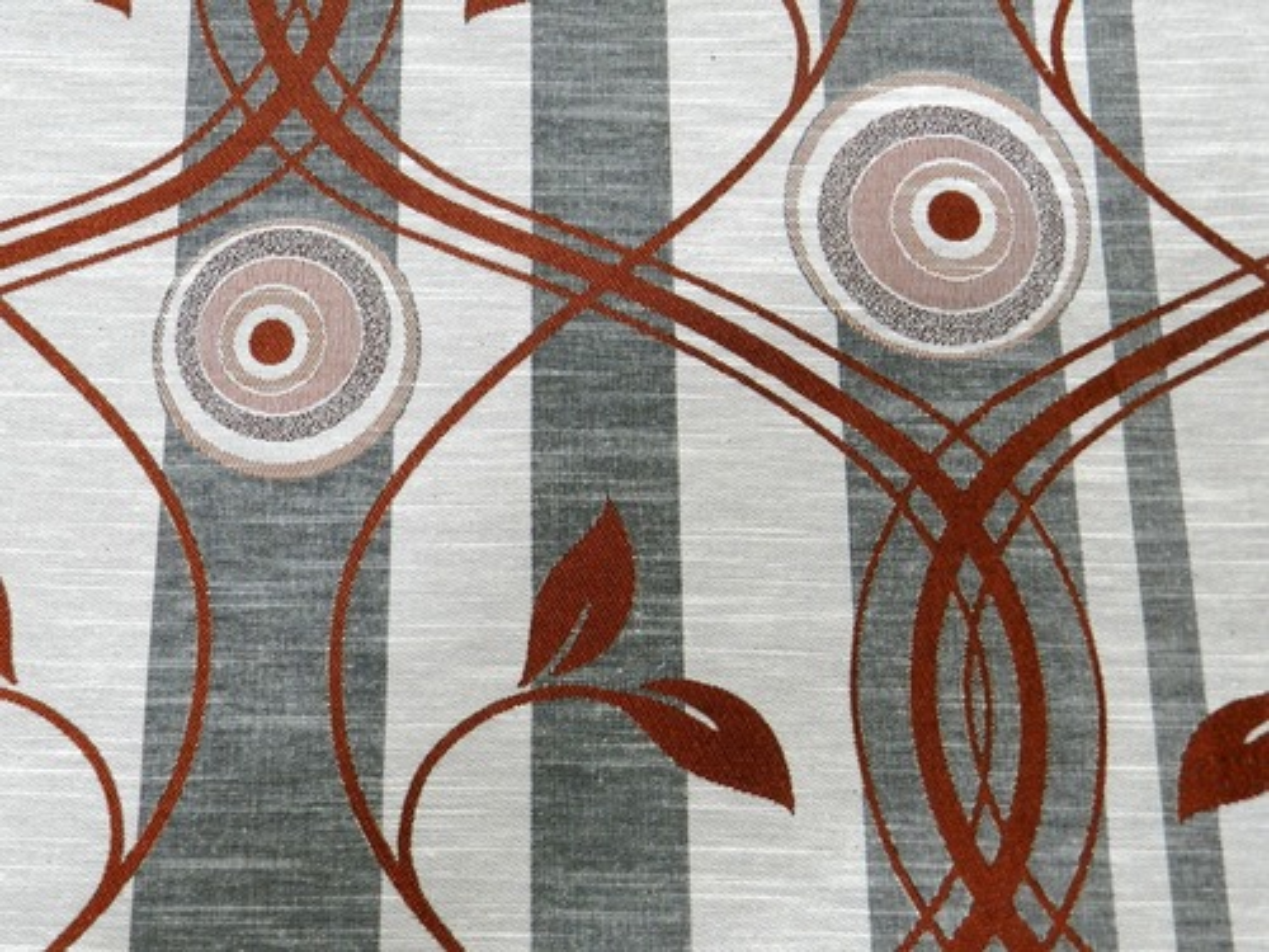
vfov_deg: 27.5
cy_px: 476
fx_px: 1943
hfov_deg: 36.2
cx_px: 634
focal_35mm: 53
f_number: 4.4
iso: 400
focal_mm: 9.4
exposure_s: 1/13
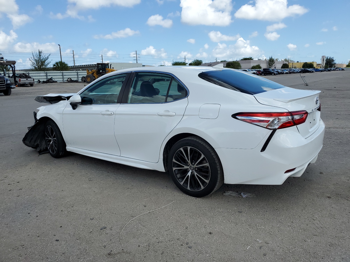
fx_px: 263
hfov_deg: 67.3
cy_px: 131
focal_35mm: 26
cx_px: 175
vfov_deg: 53.1
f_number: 1.5
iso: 50
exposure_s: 1/3333
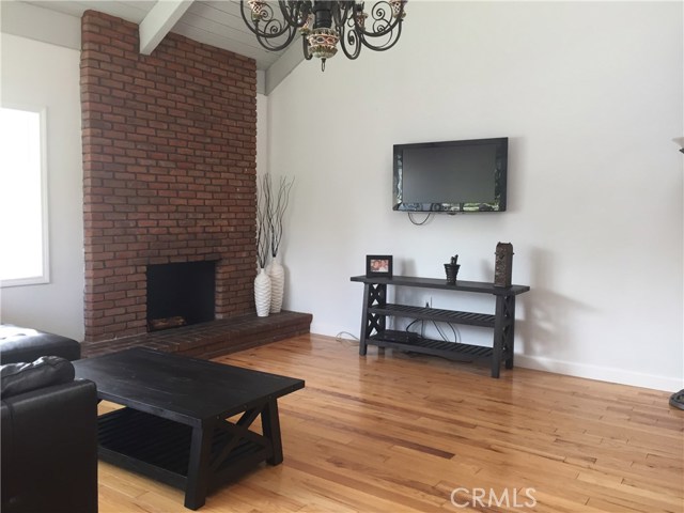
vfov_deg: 48.2
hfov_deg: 61.7
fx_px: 573
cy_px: 256
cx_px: 342
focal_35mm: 29
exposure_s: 1/30
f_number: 2.2
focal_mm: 4.15
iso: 40
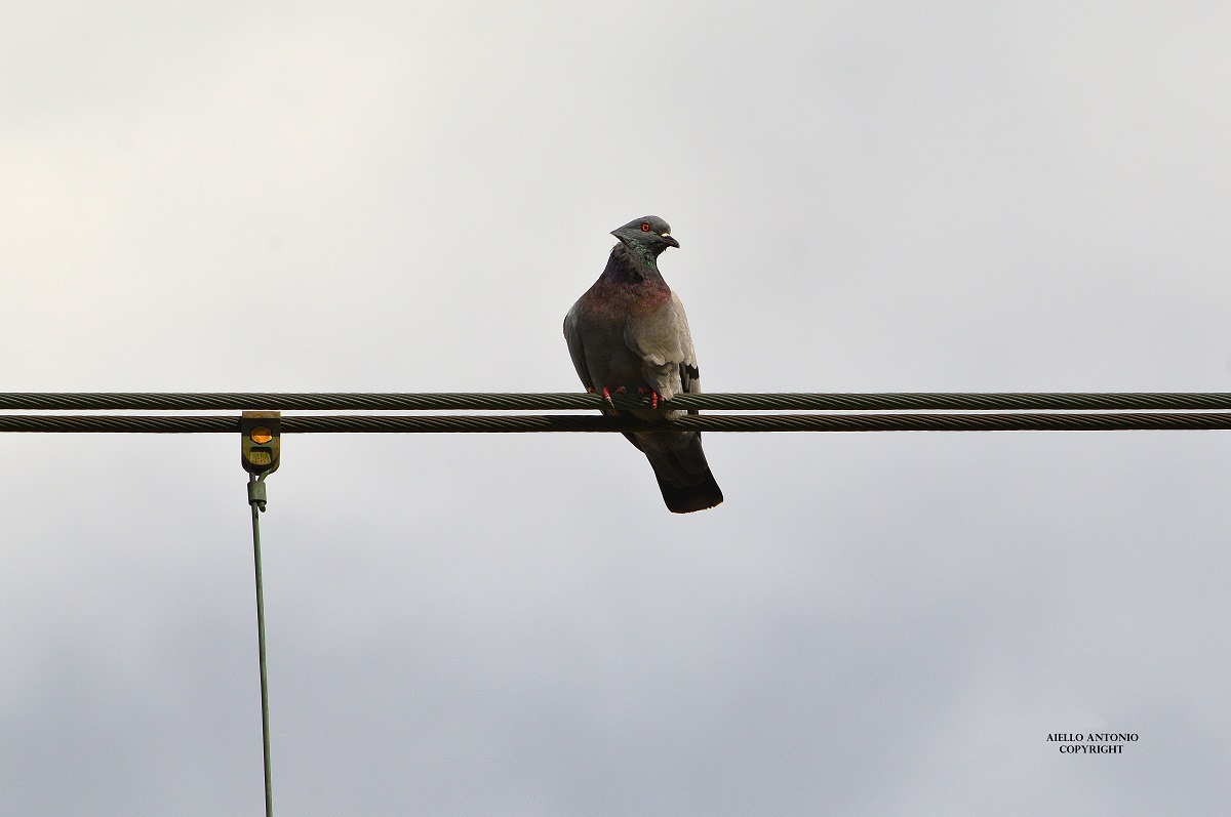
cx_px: 616
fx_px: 15369
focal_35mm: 450
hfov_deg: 4.6
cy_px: 408
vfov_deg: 3.0
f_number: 11
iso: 180
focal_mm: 300
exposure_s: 1/500
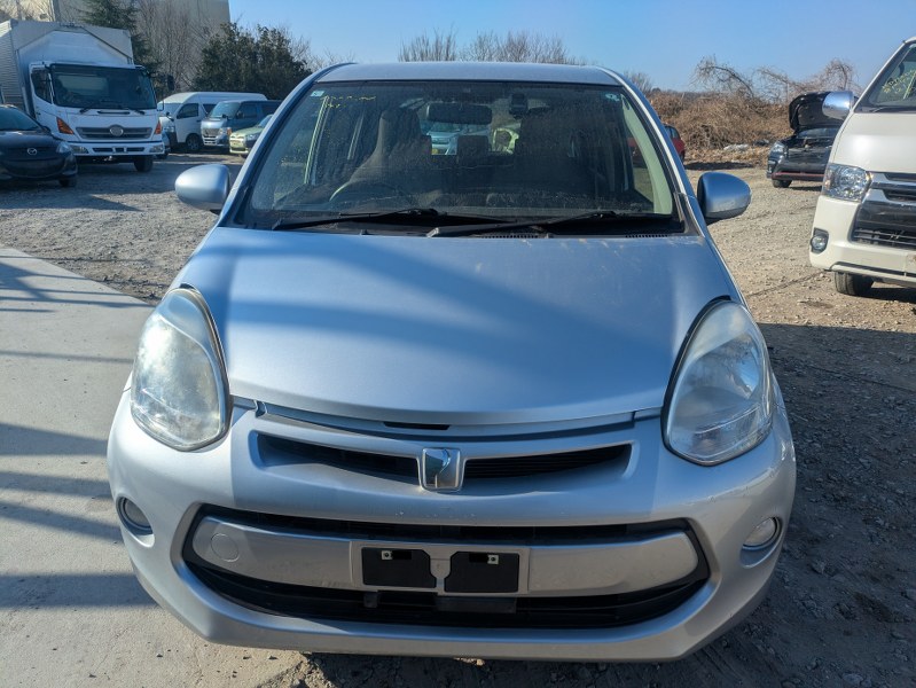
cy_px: 344
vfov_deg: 54.9
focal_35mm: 25
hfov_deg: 69.4
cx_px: 458
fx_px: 662
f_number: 1.89
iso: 47
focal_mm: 5.43
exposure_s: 1/3086
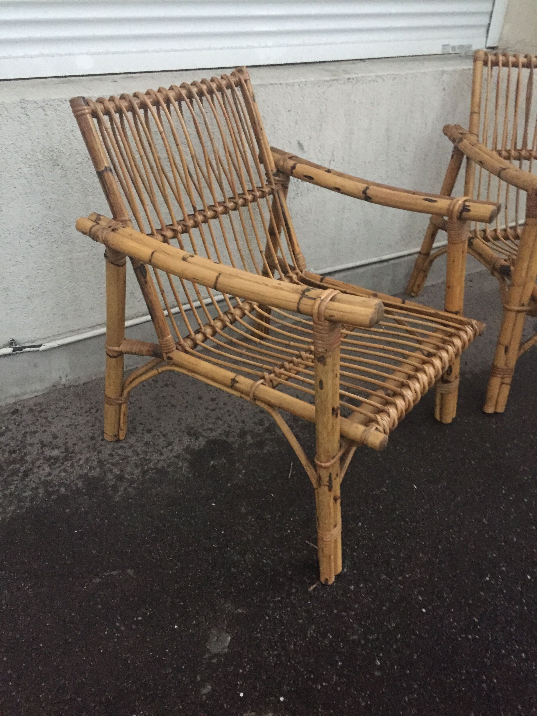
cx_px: 268
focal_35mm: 29
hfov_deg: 48.2
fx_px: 600
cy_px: 358
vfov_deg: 61.7
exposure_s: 1/17
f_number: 2.2
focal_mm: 4.15
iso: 400
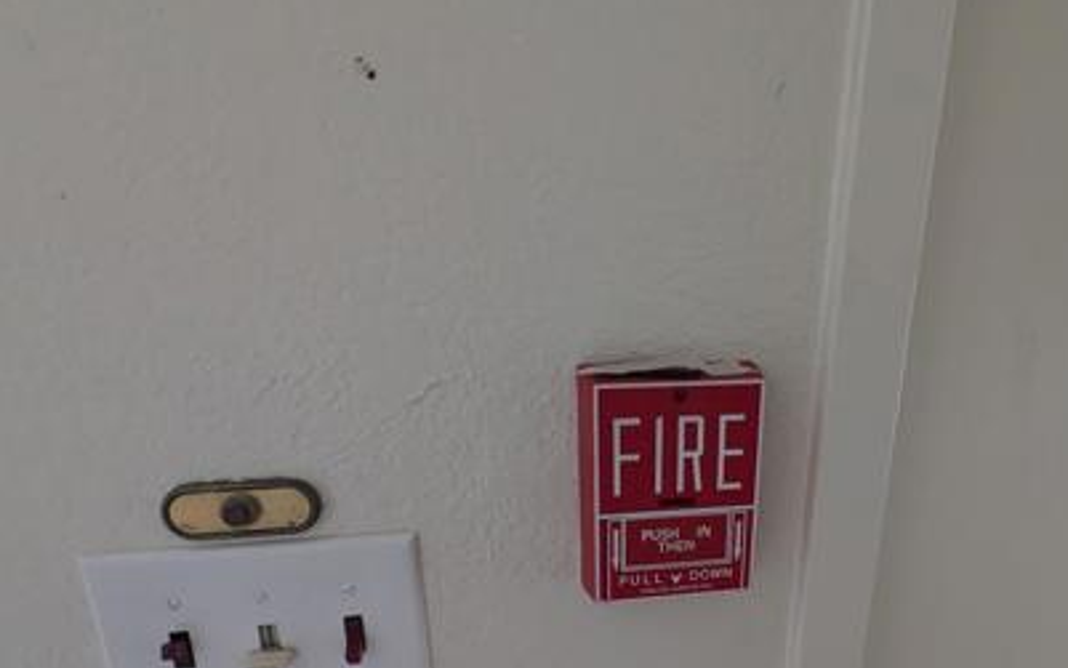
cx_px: 637
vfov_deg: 53.8
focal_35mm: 22
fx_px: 641
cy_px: 455
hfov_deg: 78.8
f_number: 2.2
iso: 107
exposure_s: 1/43.9
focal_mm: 1.54
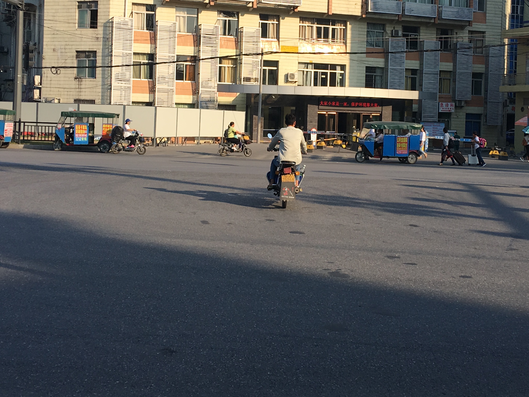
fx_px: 871
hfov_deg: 33.7
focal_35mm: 57
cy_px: 131
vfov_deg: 25.5
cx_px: 301
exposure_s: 1/1068
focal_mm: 4.15
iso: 25
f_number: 2.2
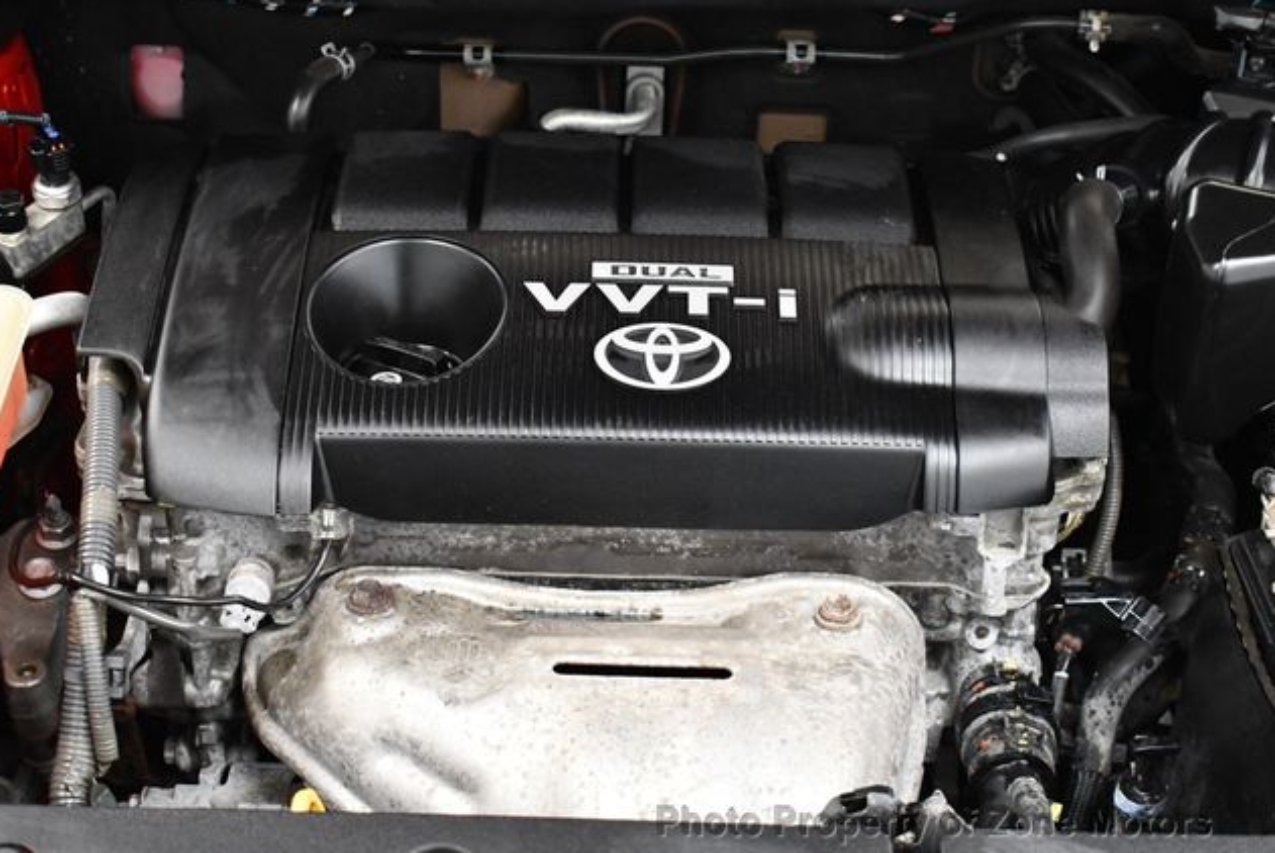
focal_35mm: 69
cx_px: 632
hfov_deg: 29.2
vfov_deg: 19.8
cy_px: 429
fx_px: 2446
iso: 3200
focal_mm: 34
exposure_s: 1/80
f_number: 4.5
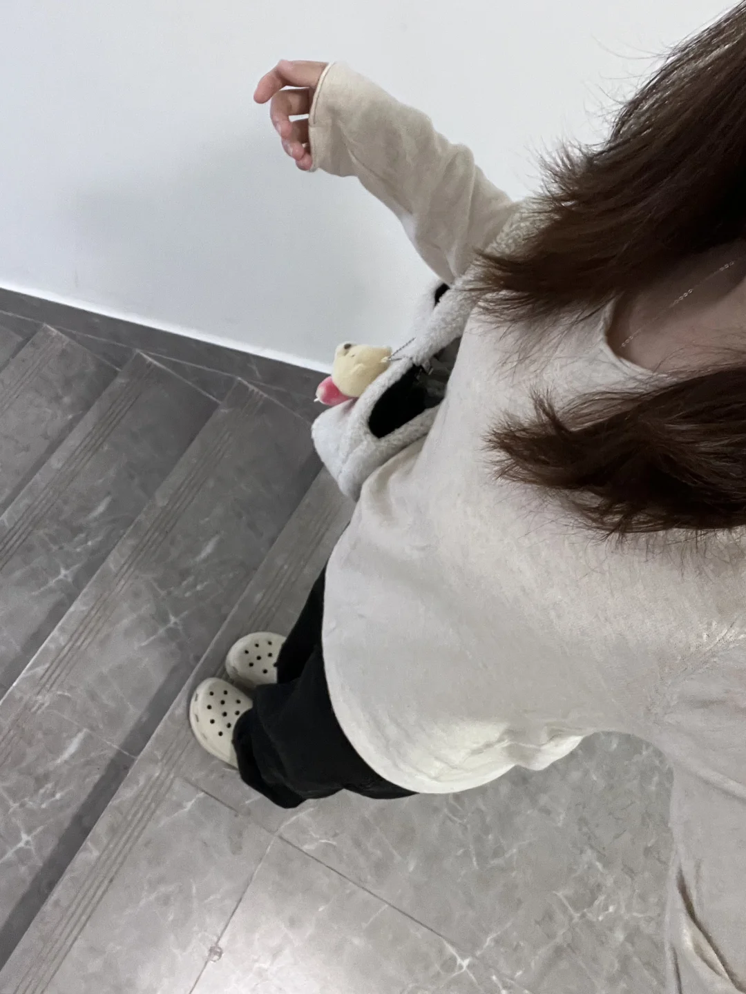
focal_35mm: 30
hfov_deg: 46.8
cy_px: 497
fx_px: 862
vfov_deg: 60.0
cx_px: 373
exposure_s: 1/25
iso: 640
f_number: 2.2
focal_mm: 2.71
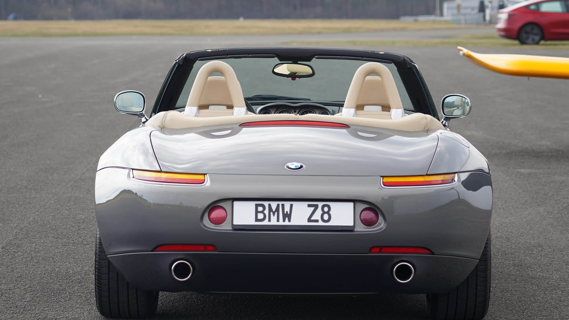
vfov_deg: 9.4
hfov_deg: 16.6
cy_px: 162
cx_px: 285
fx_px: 1946
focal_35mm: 129
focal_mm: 82
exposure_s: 1/160
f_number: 4
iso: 100
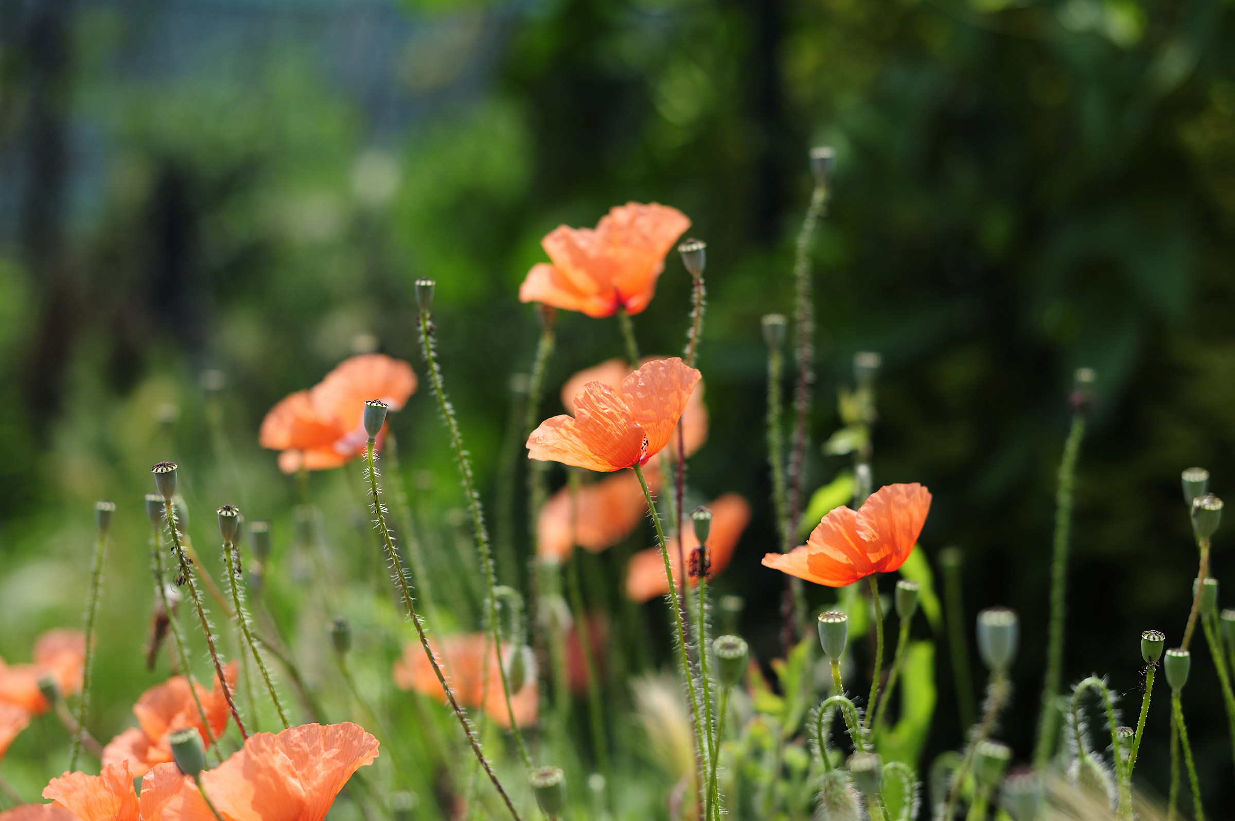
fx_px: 1714
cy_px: 410
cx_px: 618
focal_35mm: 50
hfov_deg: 39.6
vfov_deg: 26.9
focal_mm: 50
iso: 200
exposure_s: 1/3200
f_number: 2.8
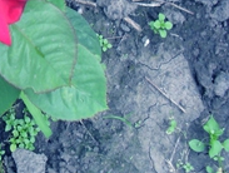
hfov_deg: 21.2
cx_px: -45
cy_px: -33
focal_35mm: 86
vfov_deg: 16.5
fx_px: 570
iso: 100
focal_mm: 6.3
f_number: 3.2
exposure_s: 1/180
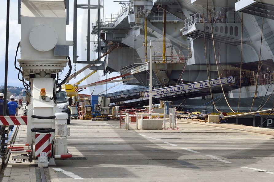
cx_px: 207
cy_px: 43
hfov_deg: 16.2
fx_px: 959
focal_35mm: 126
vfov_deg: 10.8
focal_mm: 70
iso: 200
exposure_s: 1/320
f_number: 11
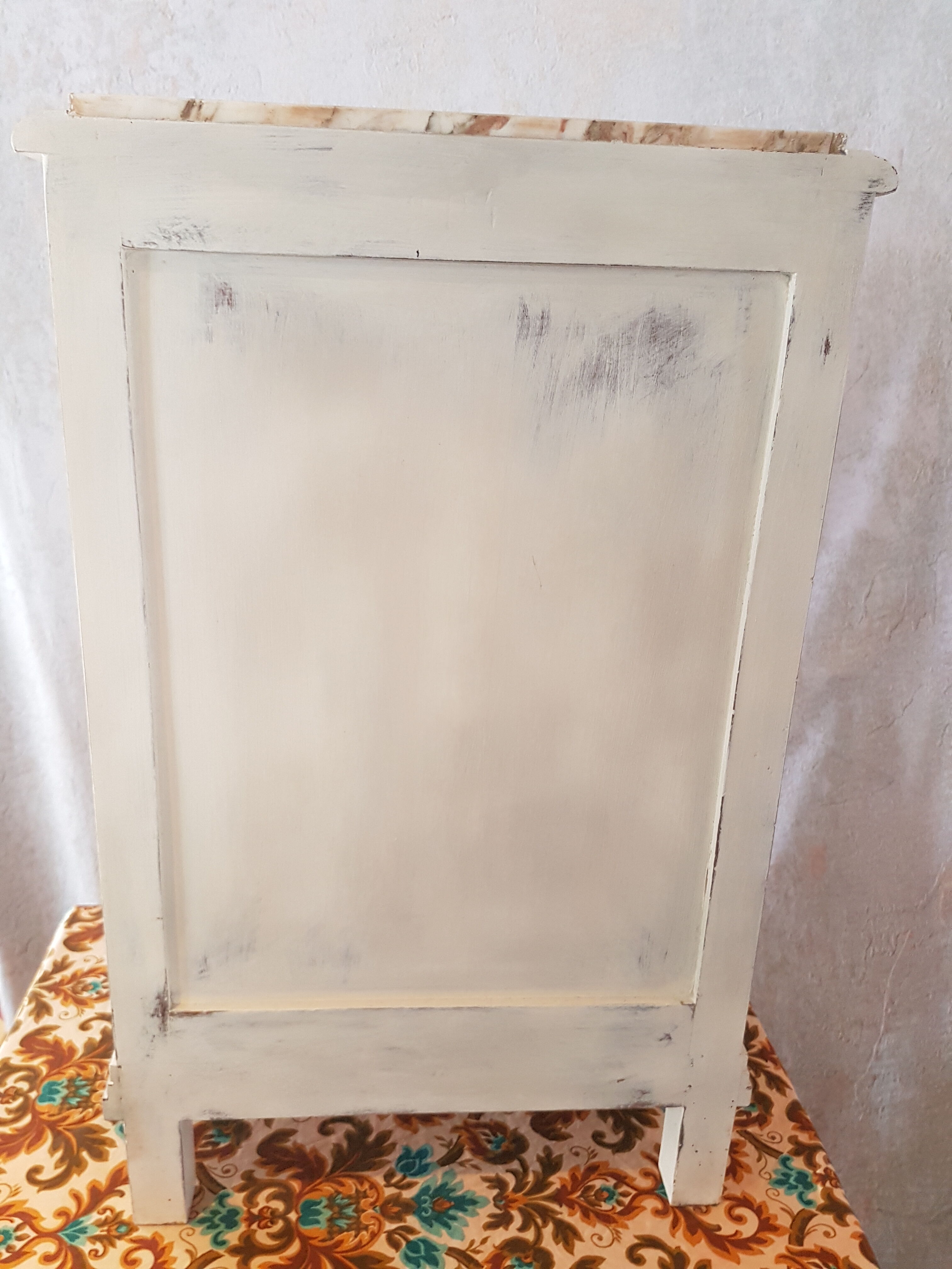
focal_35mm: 26
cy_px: 634
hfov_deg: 53.1
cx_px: 476
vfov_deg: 67.3
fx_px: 953
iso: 200
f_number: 1.7
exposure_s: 1/33
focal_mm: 4.2
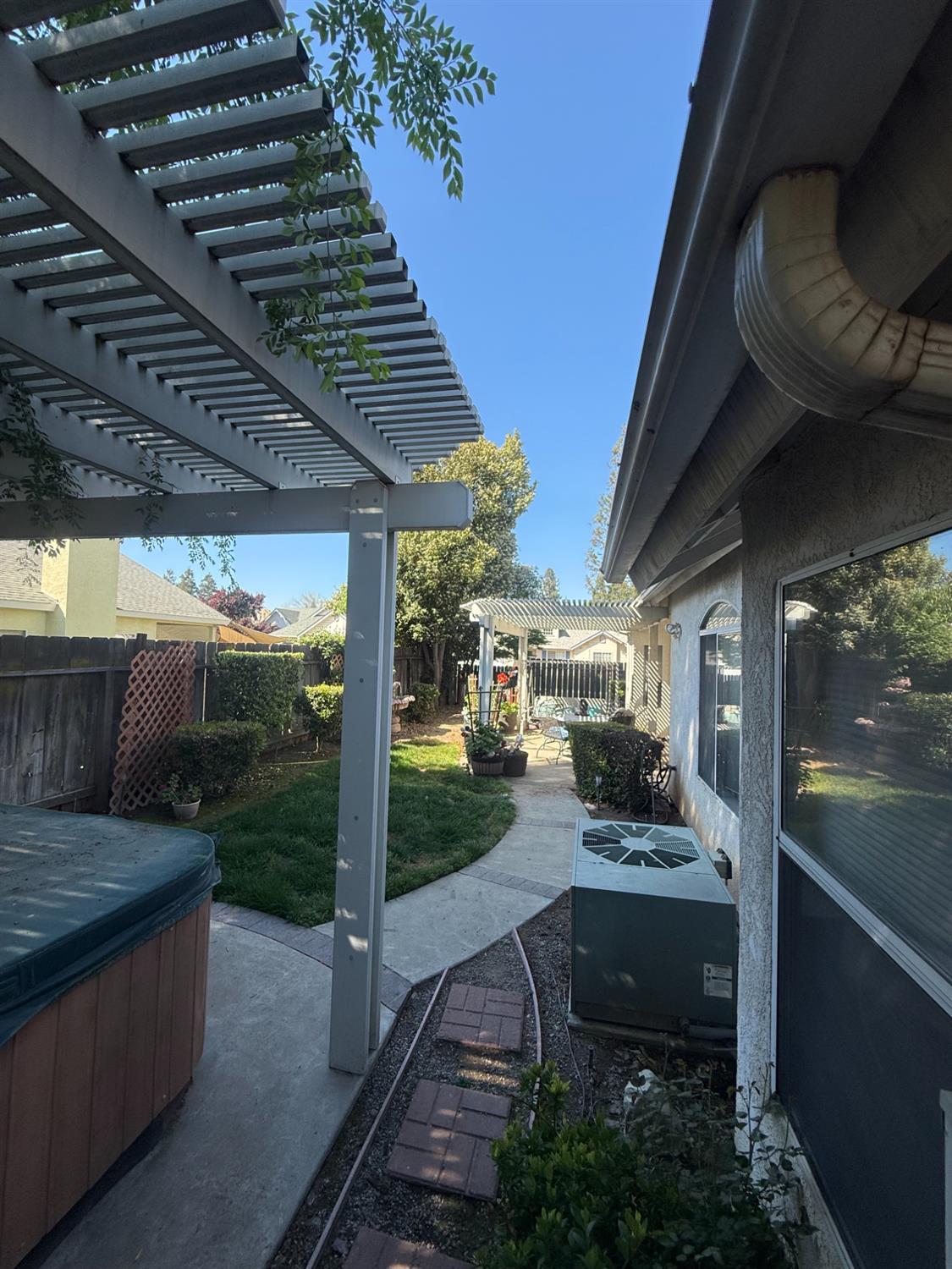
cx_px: 476
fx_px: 513
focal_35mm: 14
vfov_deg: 102.1
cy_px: 634
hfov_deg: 85.7
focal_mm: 2.22
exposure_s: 1/579
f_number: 2.2
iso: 50
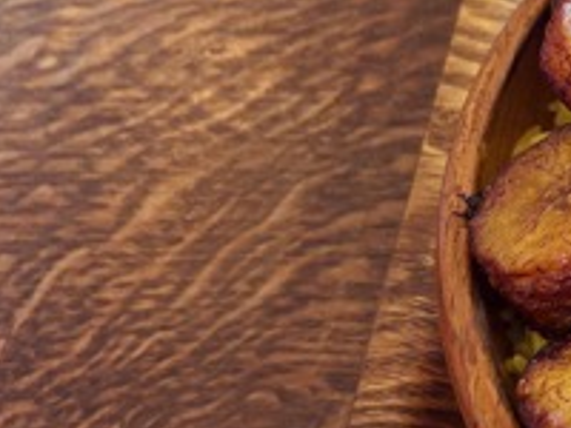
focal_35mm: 104
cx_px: 902
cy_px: 31
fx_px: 1716
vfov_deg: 14.1
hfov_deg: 16.8
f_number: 1.6
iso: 80
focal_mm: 5.96
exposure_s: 1/50
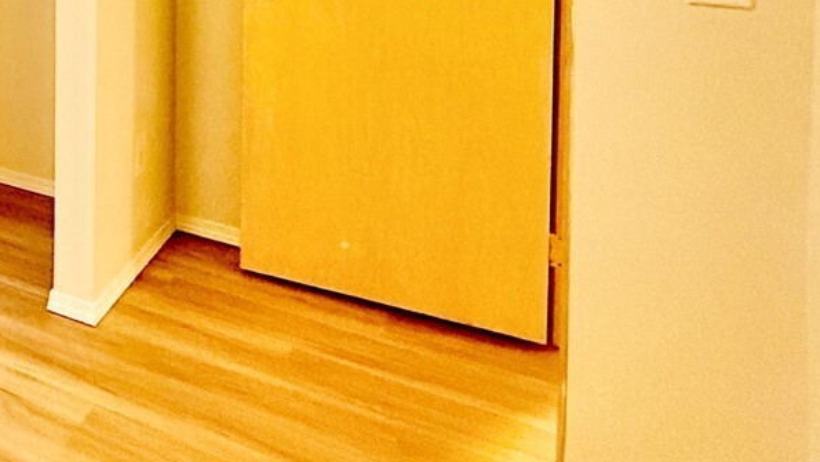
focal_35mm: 41
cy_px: -146
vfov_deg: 25.0
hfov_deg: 38.3
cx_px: -138
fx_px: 892
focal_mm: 2.22
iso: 800
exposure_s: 1/60
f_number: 2.2
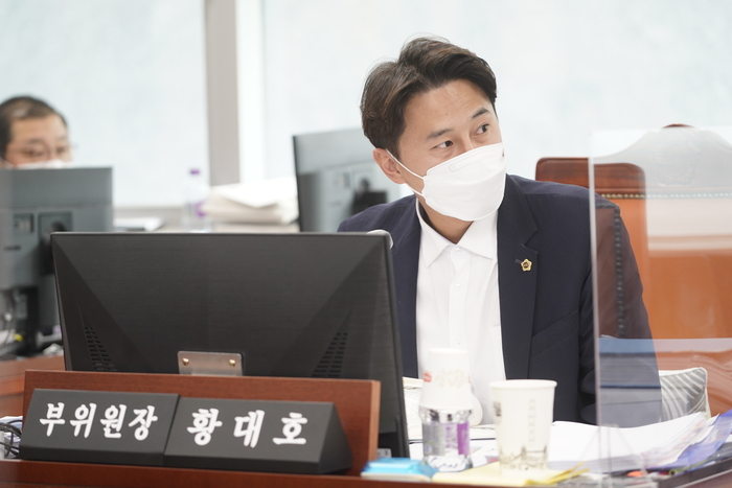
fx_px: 2867
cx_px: 366
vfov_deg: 9.7
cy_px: 244
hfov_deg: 14.5
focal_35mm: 141
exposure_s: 1/160
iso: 2000
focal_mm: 141
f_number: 4
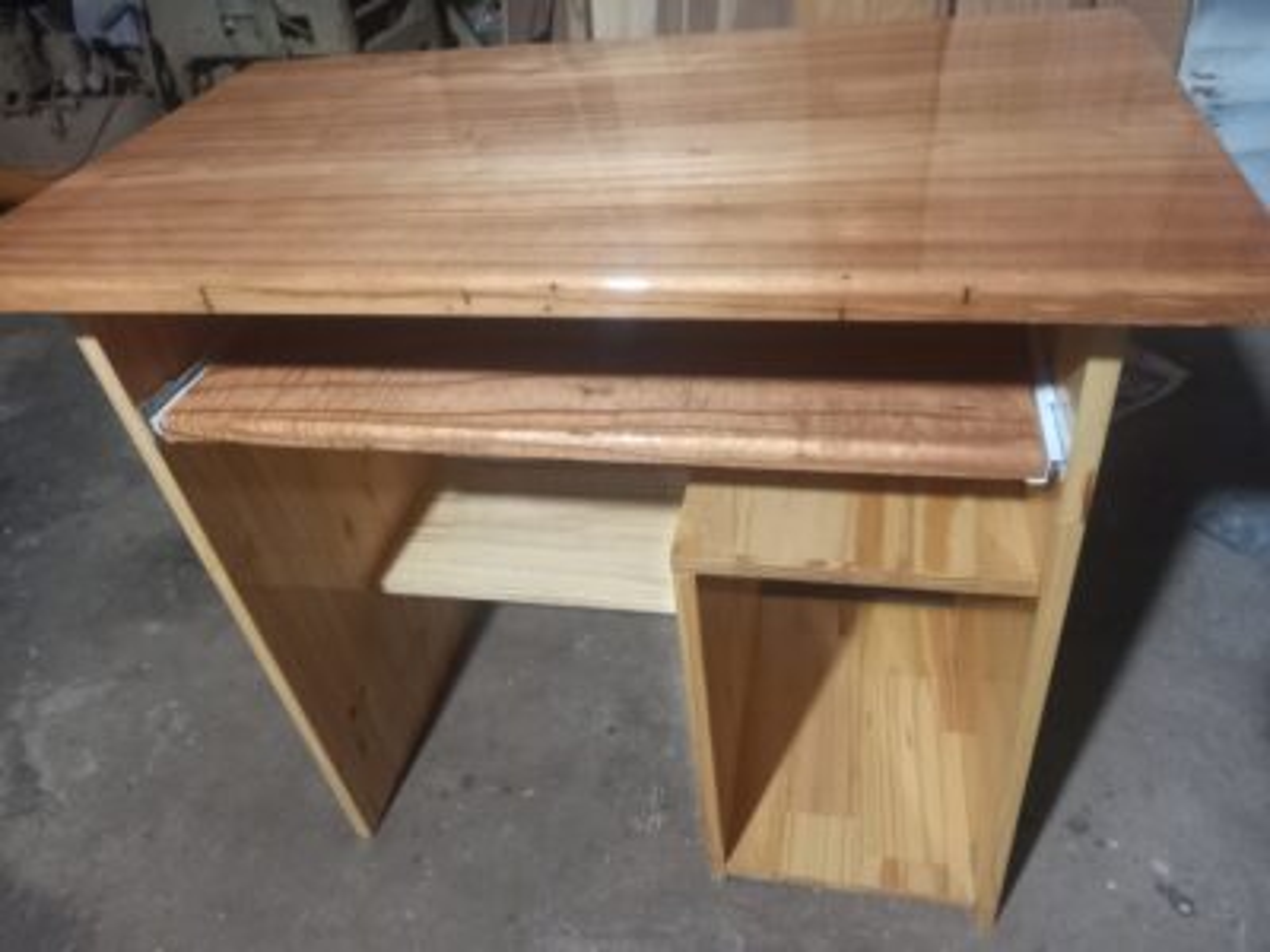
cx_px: 635
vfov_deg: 54.9
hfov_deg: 69.4
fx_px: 917
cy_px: 476
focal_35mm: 25
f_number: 2
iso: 500
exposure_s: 1/20
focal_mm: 4.6
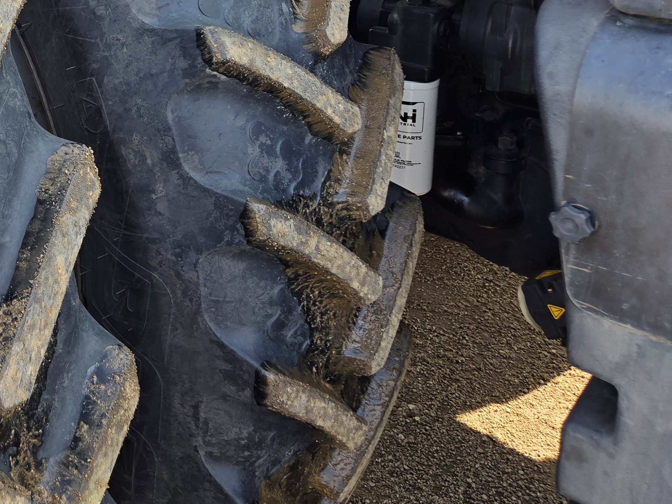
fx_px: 912
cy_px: 20
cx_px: 23
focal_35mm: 47
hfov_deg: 36.9
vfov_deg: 29.2
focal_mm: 5.4
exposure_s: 1/300
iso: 25
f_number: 1.8
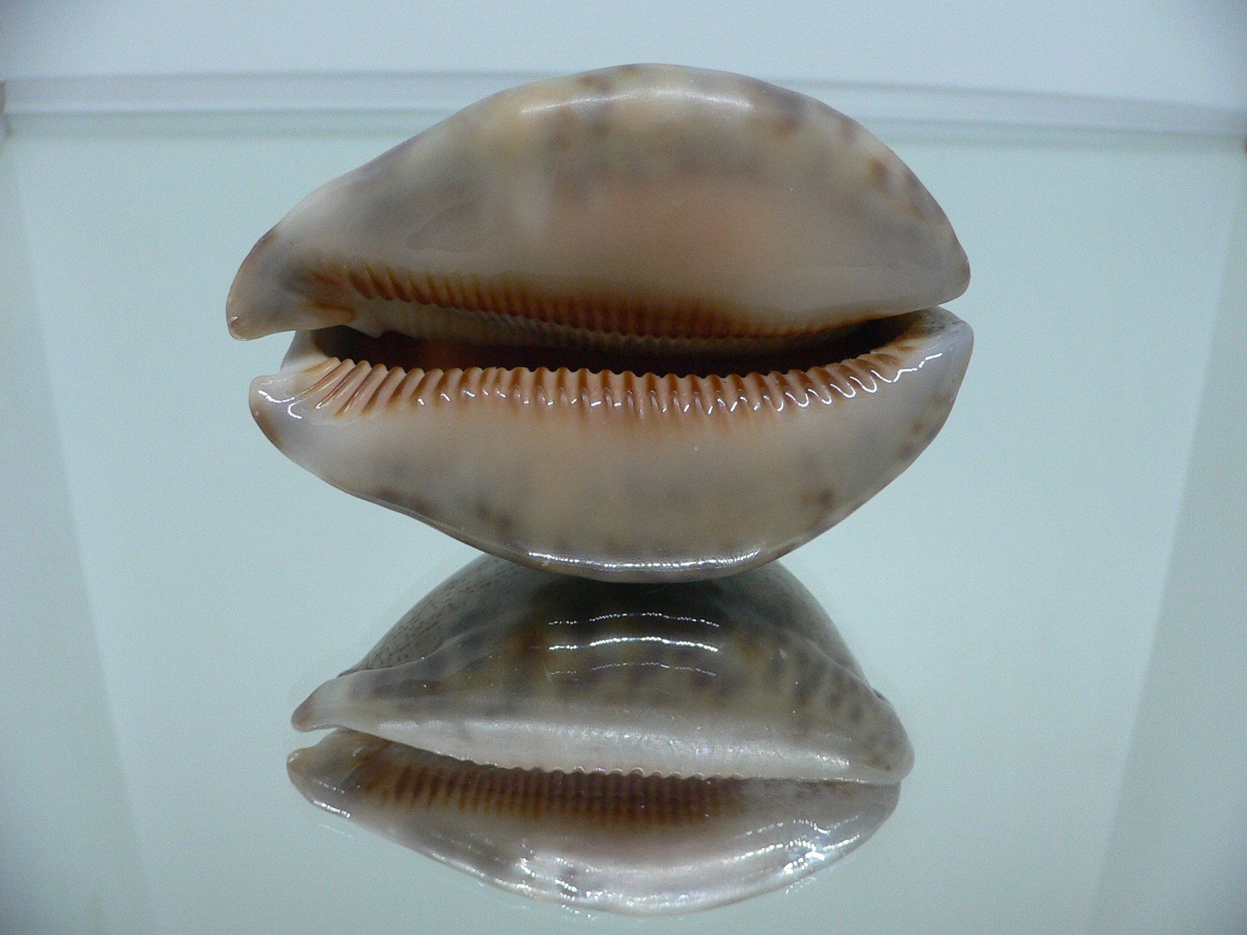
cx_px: 624
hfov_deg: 52.6
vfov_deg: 40.7
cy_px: 468
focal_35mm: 35
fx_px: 1261
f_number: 2.8
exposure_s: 1/60
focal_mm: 4.6
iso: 150
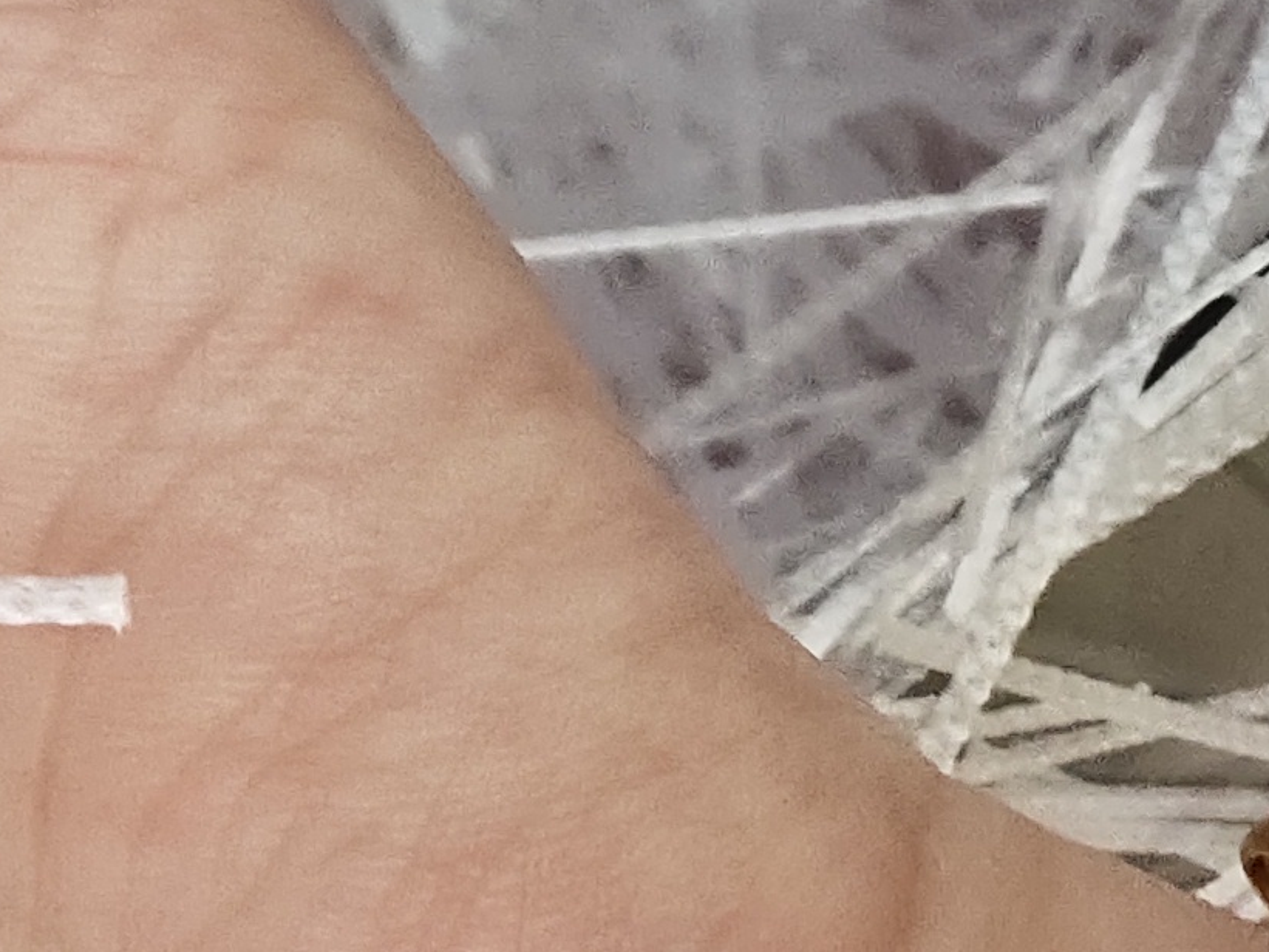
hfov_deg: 14.2
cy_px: -1107
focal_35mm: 112
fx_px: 4106
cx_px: -1399
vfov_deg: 11.5
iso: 442
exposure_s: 1/100
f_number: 1.79
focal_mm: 4.76
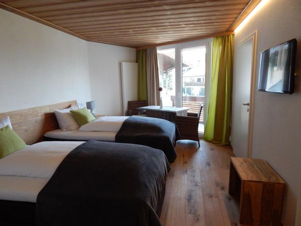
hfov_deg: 76.4
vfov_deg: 61.1
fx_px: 191
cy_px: 113
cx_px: 150
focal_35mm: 22
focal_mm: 4
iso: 125
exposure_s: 1/40
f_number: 3
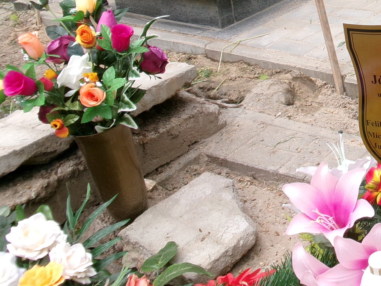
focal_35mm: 67
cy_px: -8
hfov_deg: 26.7
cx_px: 418
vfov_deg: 21.1
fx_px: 737
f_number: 3.9
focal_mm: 5.1
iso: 100
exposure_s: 1/210
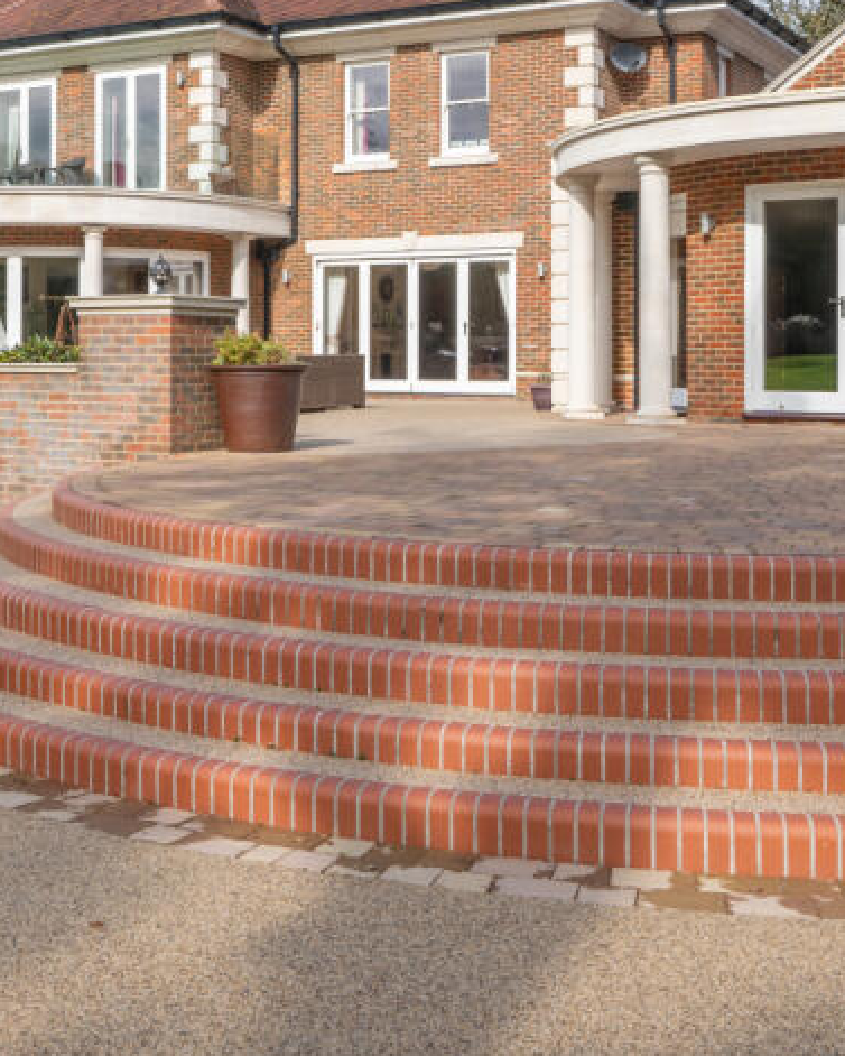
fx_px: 1531
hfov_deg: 30.8
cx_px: 354
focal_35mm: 49
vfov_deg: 37.6
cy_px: 342
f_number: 11
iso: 200
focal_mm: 24
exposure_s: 1/125
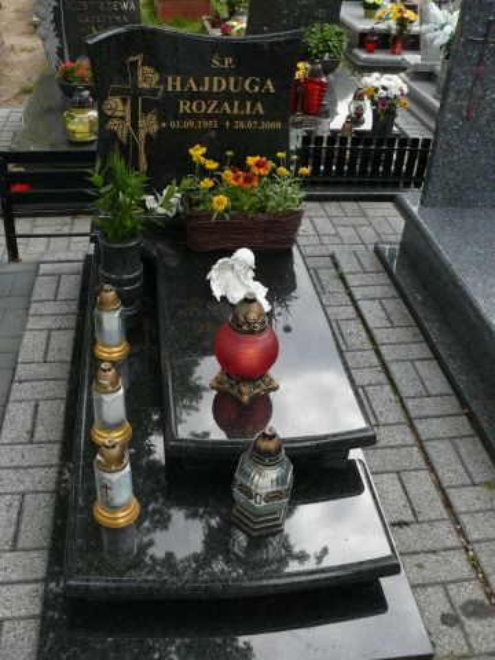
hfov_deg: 40.7
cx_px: 248
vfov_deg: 52.6
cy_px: 330
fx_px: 667
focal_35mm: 35
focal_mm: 7.4
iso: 100
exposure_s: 1/160
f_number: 4
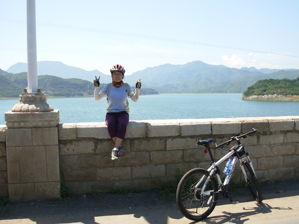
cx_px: 150
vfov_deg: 37.7
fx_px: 328
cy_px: 112
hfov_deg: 49.0
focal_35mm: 38
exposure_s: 1/609
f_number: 2.9
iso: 50
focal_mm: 6.3
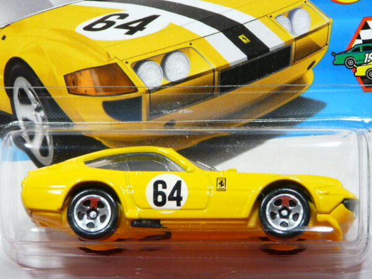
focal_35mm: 166
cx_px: 186
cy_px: 140
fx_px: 1784
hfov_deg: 11.9
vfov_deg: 8.9
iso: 200
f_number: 3.6
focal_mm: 17
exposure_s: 1/40
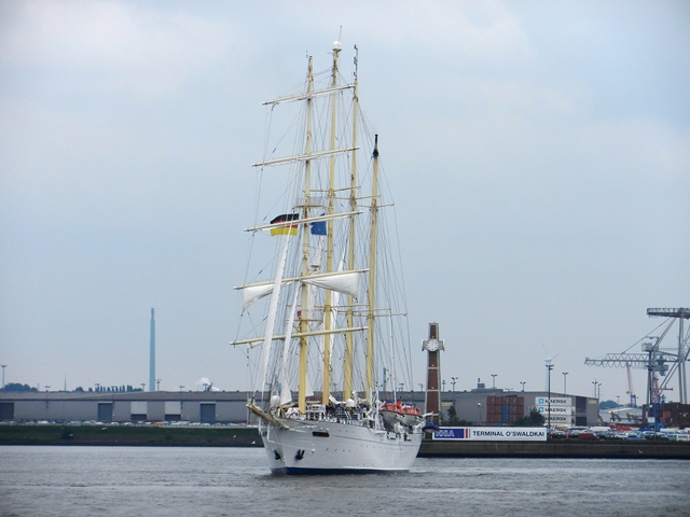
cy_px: 258
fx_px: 3767
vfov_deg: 7.9
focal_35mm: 189
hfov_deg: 10.5
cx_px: 345
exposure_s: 1/500
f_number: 5.3
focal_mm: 34
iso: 160
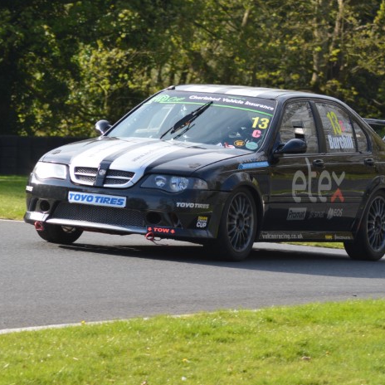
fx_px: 3028
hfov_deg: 7.3
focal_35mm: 241
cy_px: 193
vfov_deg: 7.3
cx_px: 218
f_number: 6.3
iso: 400
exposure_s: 1/640
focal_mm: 125
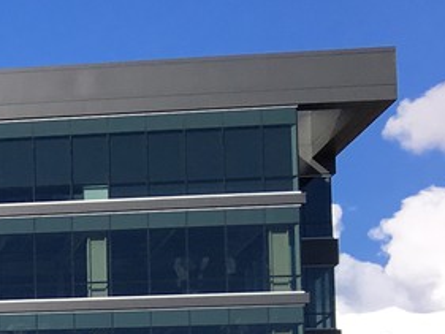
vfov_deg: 10.5
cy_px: 507
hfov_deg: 11.9
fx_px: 1762
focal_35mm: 137
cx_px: -595
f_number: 2.2
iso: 25
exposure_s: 1/1876
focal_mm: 4.15
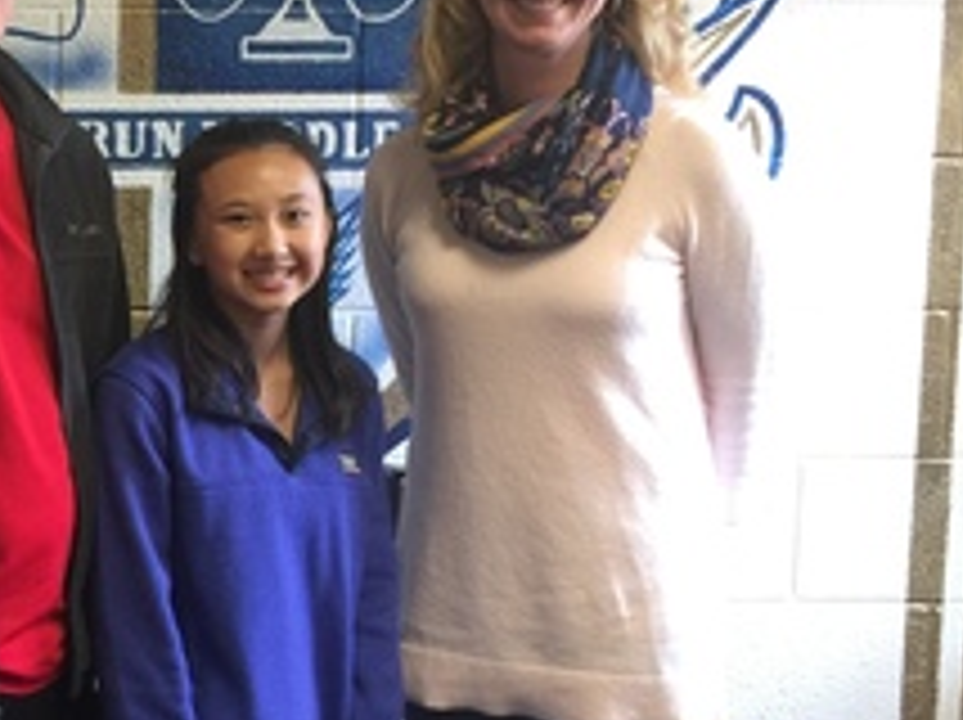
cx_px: -122
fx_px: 2112
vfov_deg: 19.3
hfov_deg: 23.9
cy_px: 351
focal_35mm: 76
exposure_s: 1/15
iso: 40
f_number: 2.2
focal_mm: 4.15
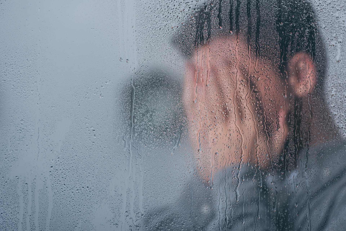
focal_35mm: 200
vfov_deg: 6.9
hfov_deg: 10.3
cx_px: 173
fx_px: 1923
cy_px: 116
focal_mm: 200
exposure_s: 1/200
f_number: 5.6
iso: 160
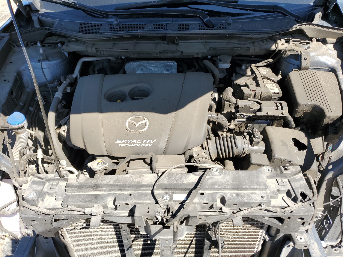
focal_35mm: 26
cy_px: 128
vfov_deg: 53.1
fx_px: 258
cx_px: 172
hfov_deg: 67.3
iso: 50
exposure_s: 1/1000
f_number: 1.5
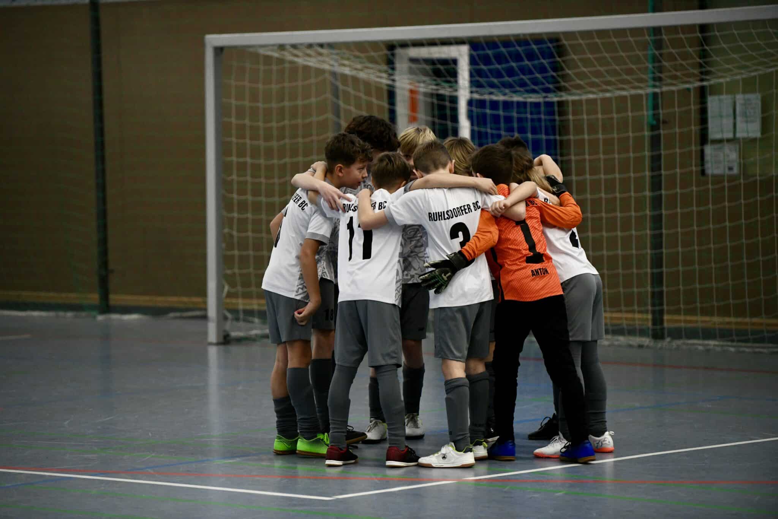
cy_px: 260
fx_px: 3133
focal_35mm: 145
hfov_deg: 14.2
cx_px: 389
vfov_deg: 9.5
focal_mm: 145
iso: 5000
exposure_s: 1/1250
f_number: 2.8
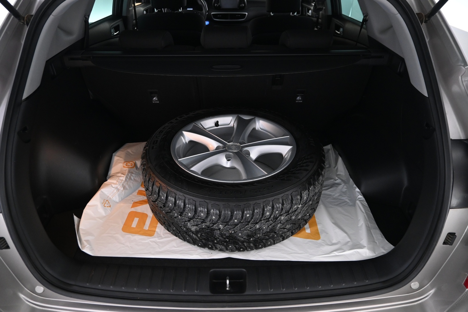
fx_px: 312
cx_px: 234
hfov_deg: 73.7
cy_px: 156
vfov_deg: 53.1
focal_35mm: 24
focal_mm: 16
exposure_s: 1/20
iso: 1600
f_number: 3.5
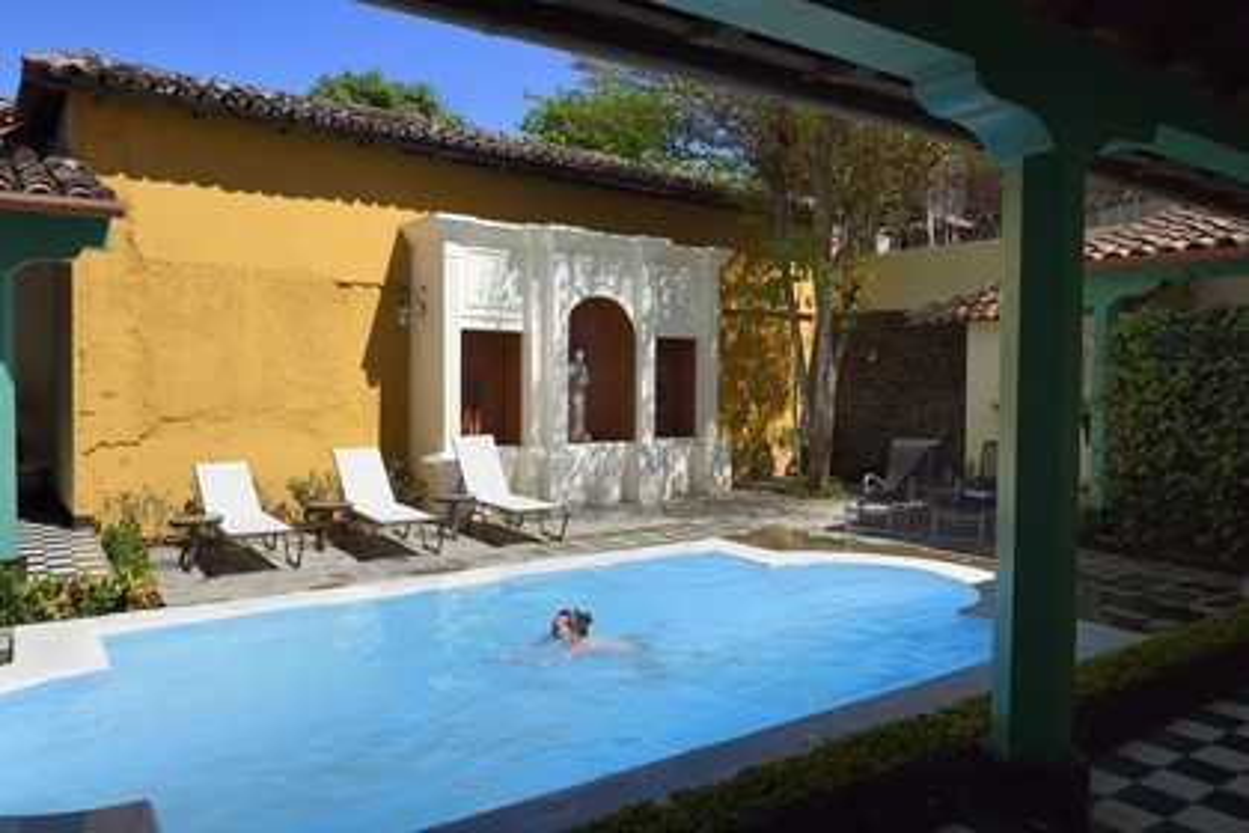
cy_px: 416
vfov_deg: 53.1
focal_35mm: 24
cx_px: 624
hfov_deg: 73.7
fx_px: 833
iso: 250
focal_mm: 24
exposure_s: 1/250
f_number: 14
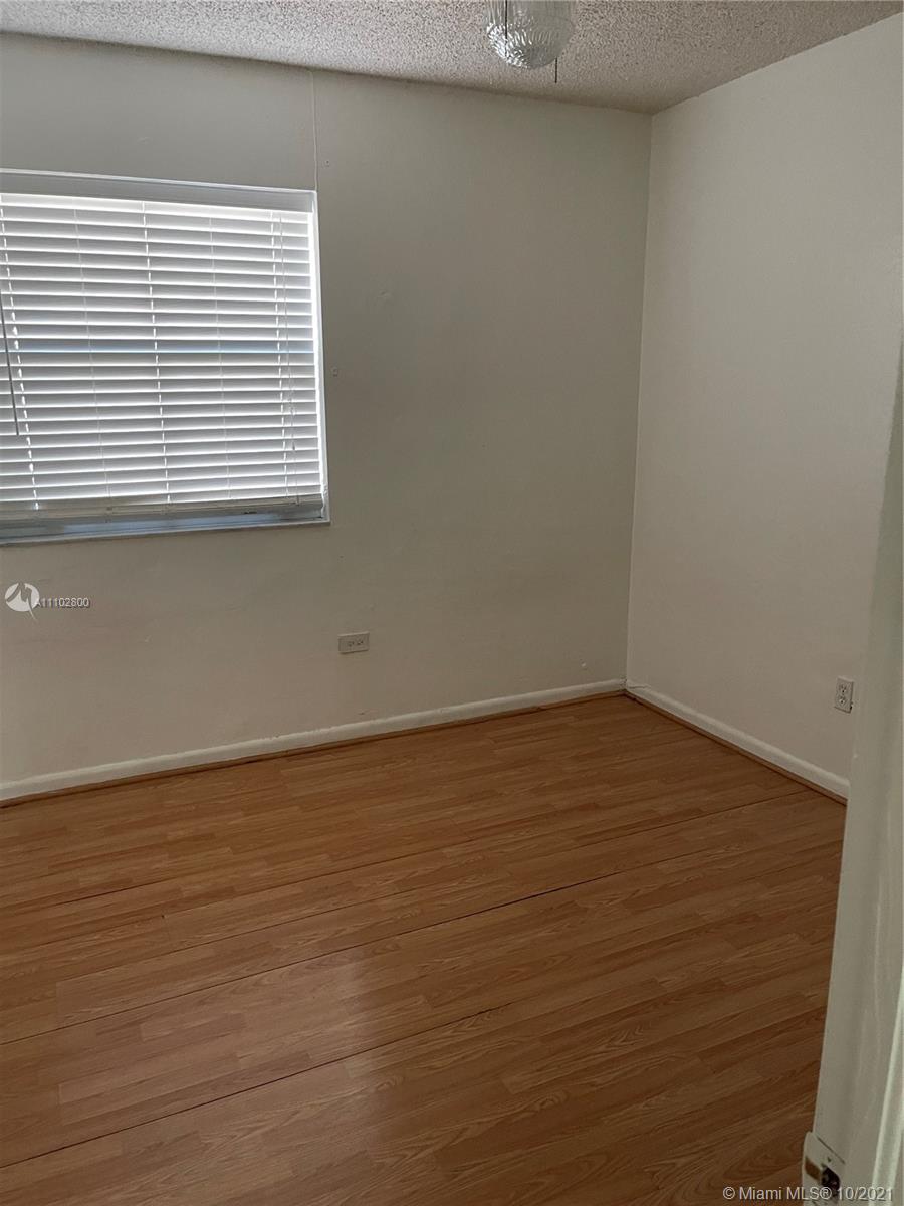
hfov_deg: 53.1
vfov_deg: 67.3
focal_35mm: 26
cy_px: 603
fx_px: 905
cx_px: 452
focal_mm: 5.1
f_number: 1.6
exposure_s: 1/60
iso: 500
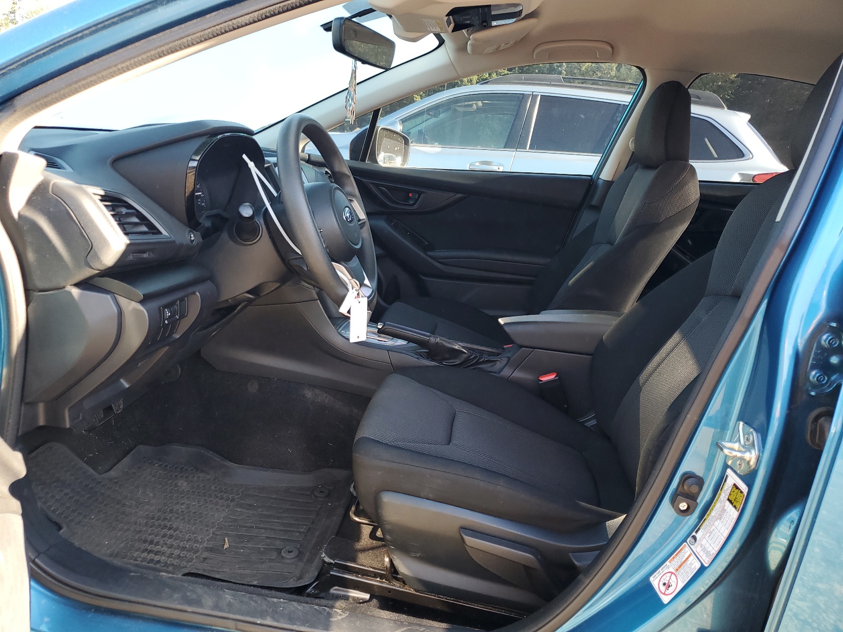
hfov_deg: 67.3
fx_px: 633
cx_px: 422
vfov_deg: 53.1
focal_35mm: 26
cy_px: 316
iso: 56
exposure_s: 1/120
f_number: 1.5
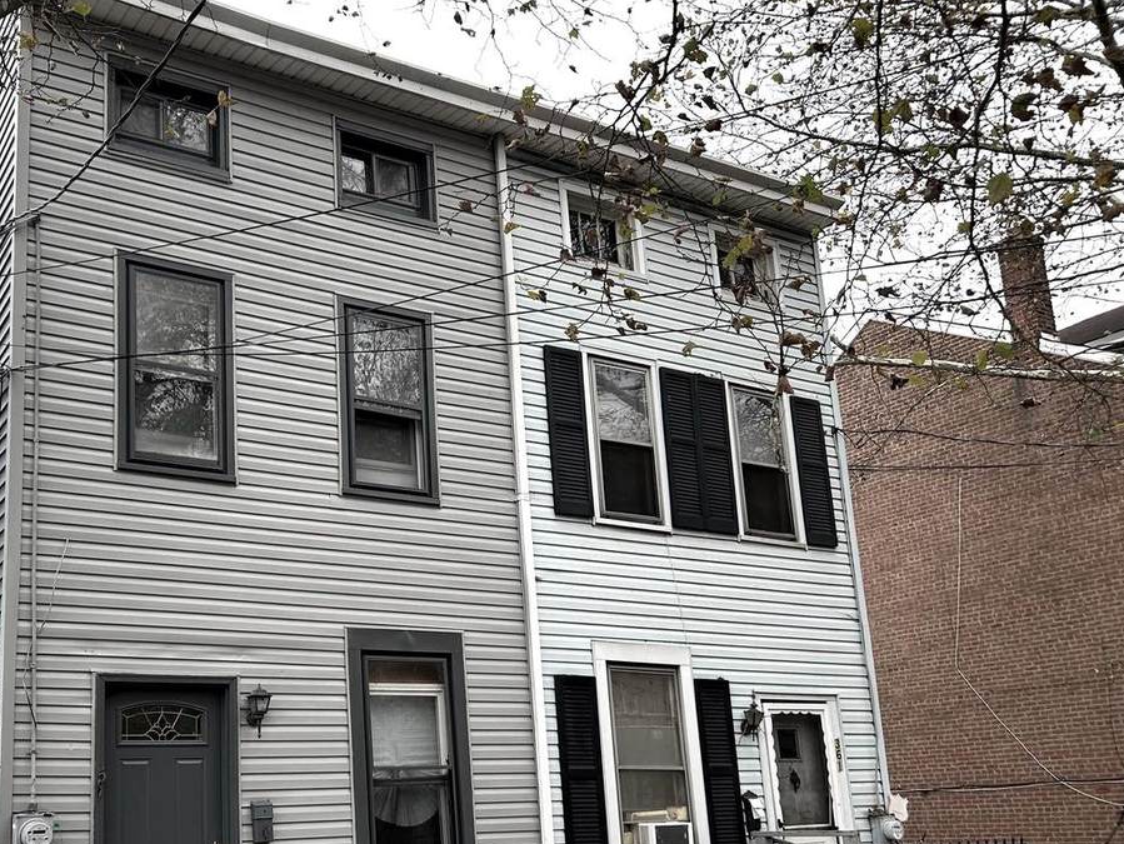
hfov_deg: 48.8
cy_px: 550
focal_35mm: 37
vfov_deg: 38.3
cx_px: 333
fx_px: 1202
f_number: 1.5
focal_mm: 5.7
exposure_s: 1/204
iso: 40
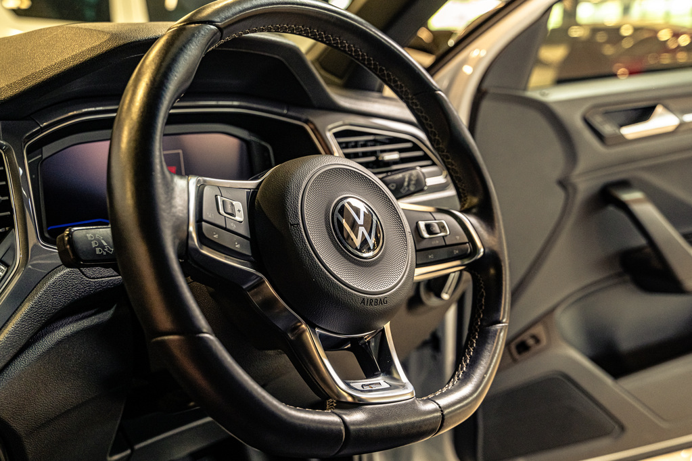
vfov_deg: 35.9
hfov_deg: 51.9
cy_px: 230
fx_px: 711
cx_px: 346
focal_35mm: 37
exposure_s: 1/125
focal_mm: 37
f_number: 4.5
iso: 1600
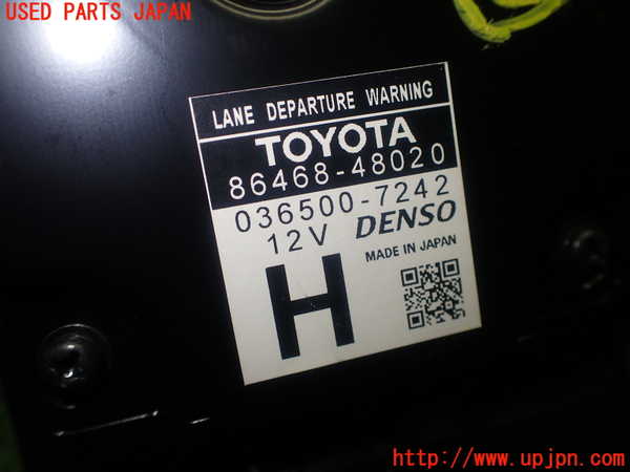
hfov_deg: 60.0
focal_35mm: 30
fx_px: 546
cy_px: 236
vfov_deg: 46.8
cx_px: 315
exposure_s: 1/160
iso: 100
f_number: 2.3
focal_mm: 5.4
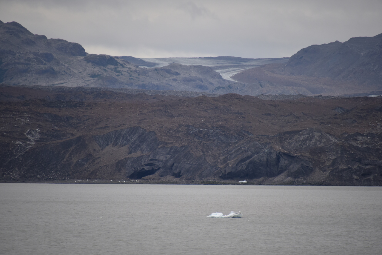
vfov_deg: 4.6
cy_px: 128
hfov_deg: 6.9
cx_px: 191
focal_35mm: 300
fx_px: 3184
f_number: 5.6
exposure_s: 1/640
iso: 450
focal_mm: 300
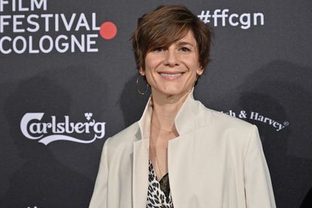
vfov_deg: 18.7
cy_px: 105
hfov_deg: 27.7
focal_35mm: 73
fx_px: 633
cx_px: 153
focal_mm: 70
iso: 1000
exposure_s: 1/200
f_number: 4
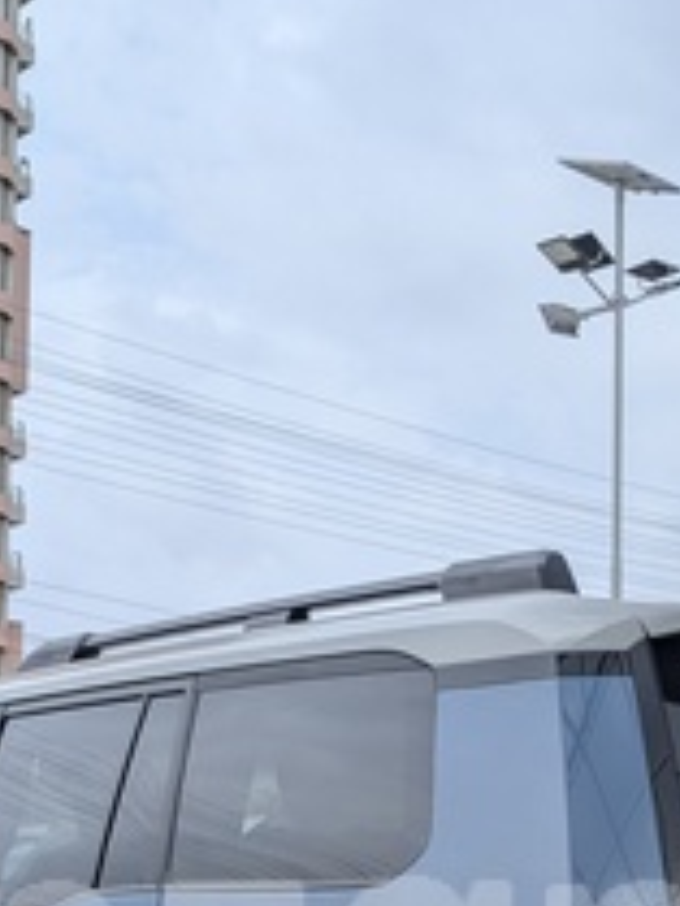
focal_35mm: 69
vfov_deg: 26.4
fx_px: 1805
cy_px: 941
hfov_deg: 21.3
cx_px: 437
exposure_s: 1/1368
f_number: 1.68
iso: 21
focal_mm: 6.9
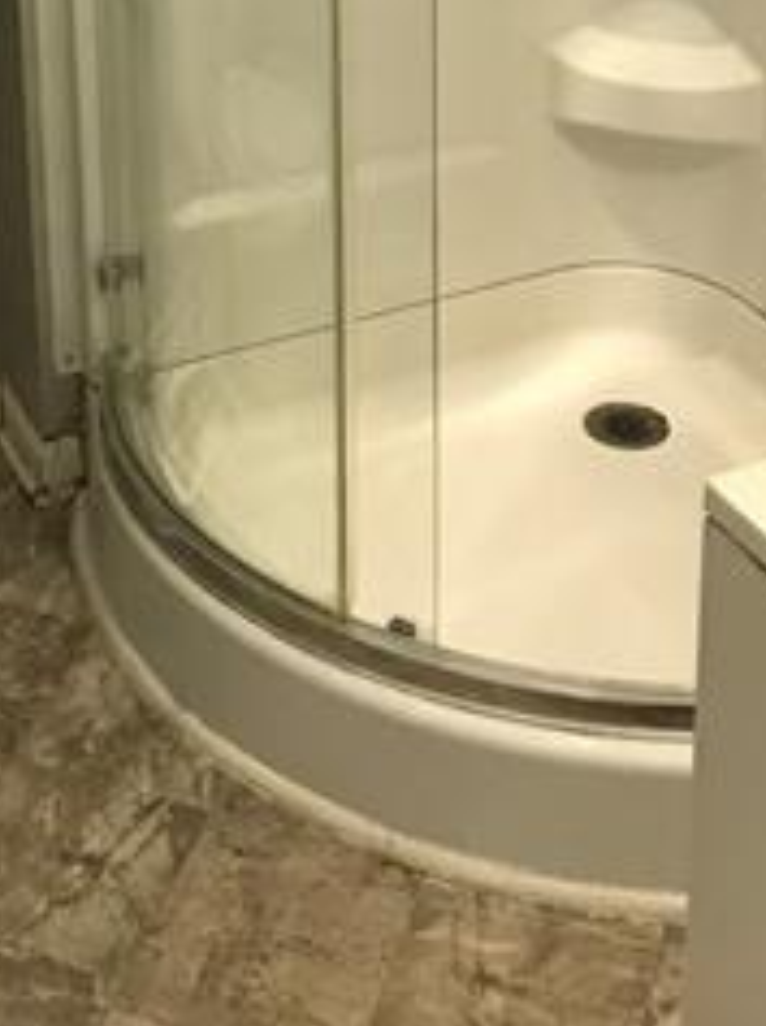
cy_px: -165
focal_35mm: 71
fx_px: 2101
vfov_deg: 25.1
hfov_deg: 20.3
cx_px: 108
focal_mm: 3.99
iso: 32
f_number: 1.8
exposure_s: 1/30
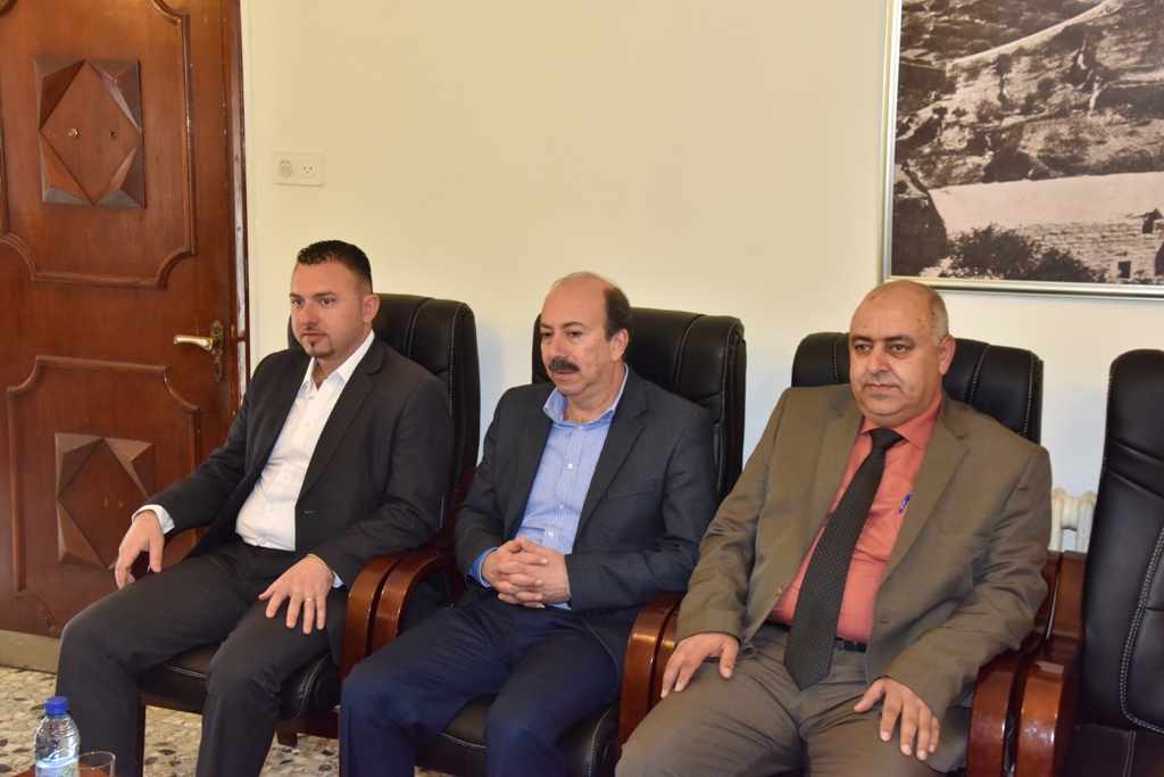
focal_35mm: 46
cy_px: 388
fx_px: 1487
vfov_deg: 29.3
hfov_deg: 42.7
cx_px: 582
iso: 2500
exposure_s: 1/250
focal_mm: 46
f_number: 6.3
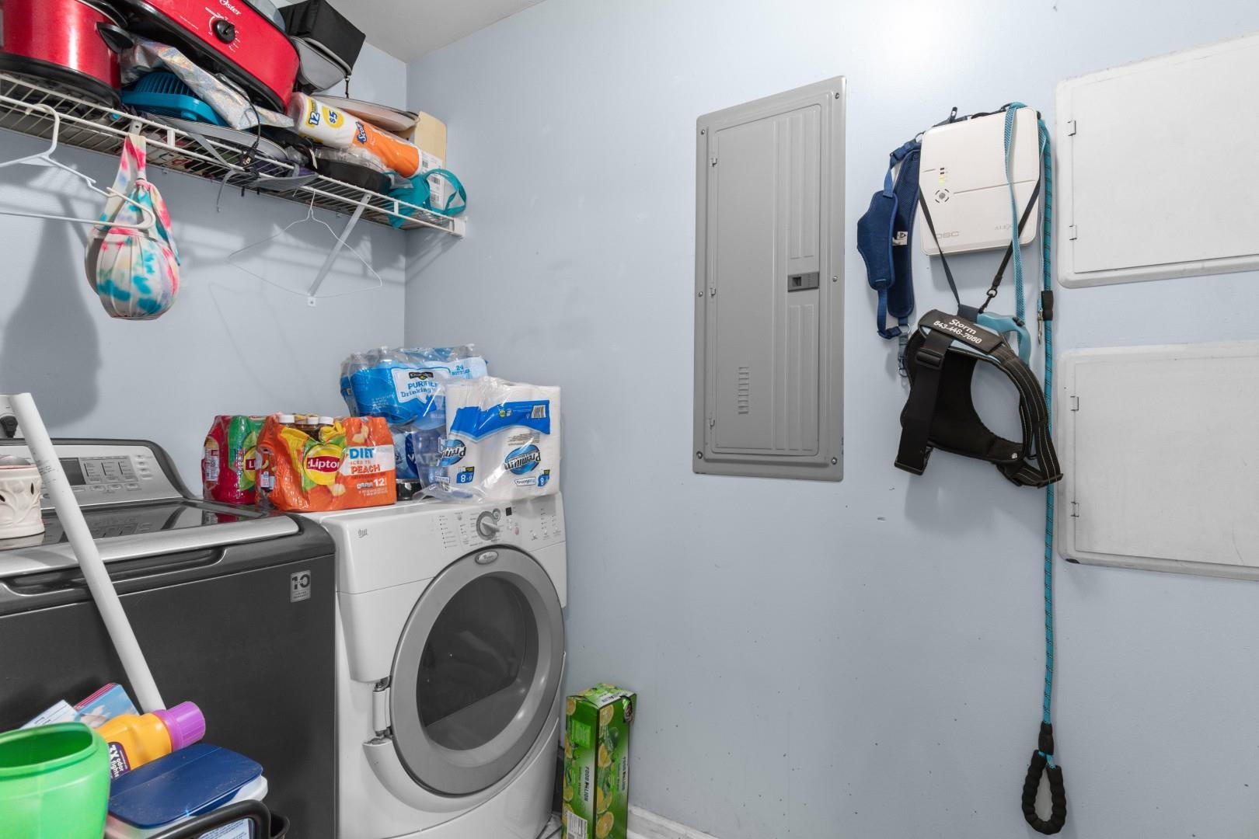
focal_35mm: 19
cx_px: 630
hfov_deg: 86.9
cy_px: 420
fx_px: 664
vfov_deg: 64.6
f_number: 4.8
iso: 100
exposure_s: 1.6
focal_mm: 13
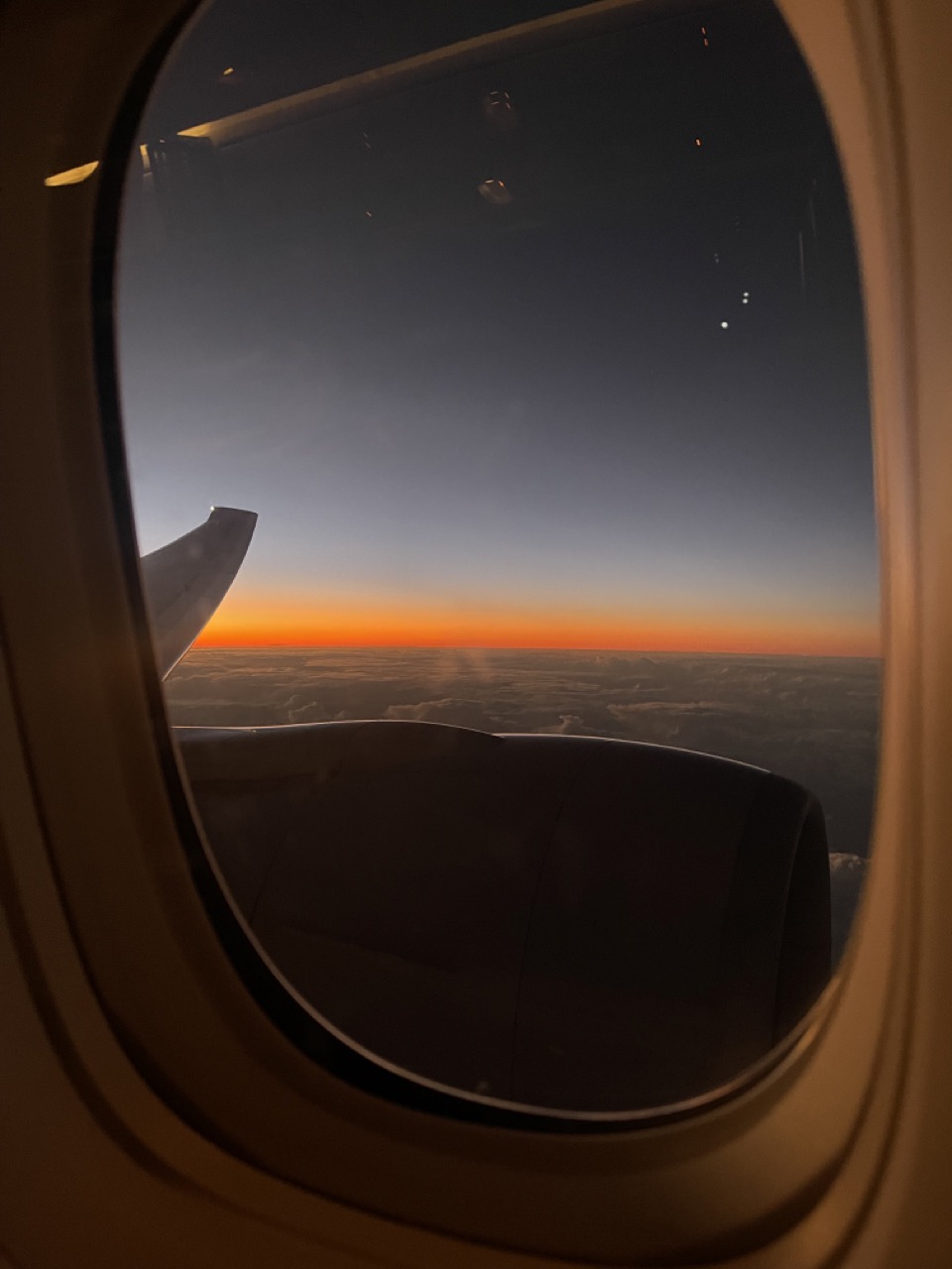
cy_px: 634
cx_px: 476
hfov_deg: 53.1
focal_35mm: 26
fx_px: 953
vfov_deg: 67.3
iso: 640
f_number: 1.6
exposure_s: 1/32
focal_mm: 5.1
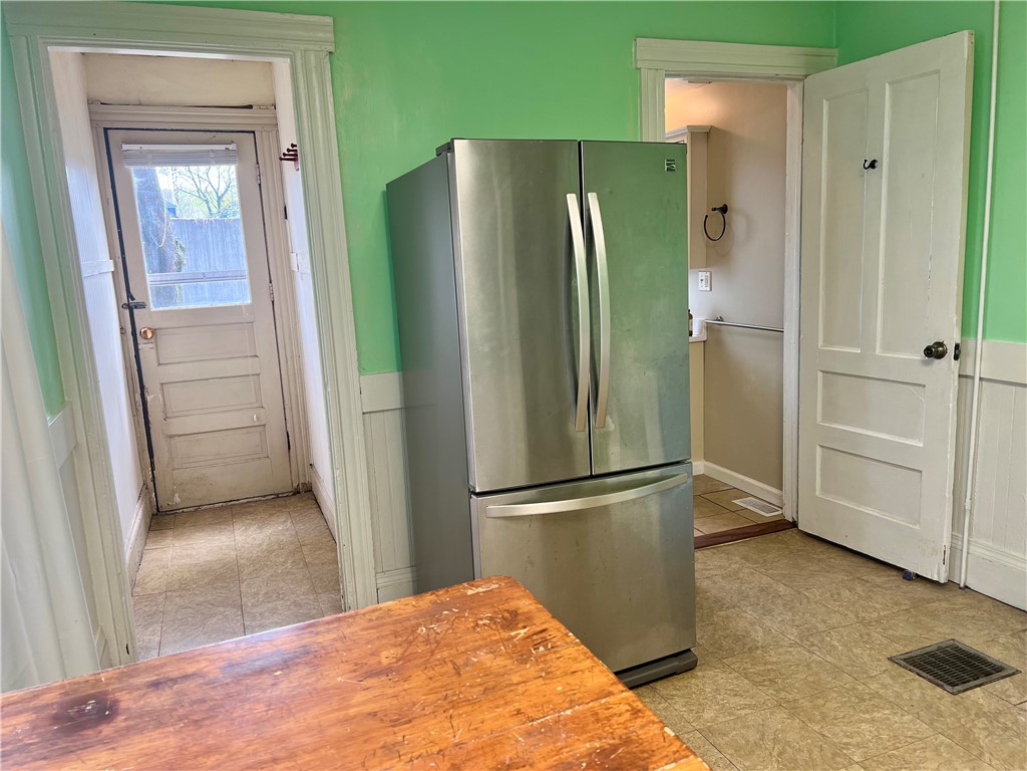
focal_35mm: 26
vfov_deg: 53.1
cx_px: 514
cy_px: 386
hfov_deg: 67.3
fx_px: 771
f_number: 1.5
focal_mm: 5.7
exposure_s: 1/120
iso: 80
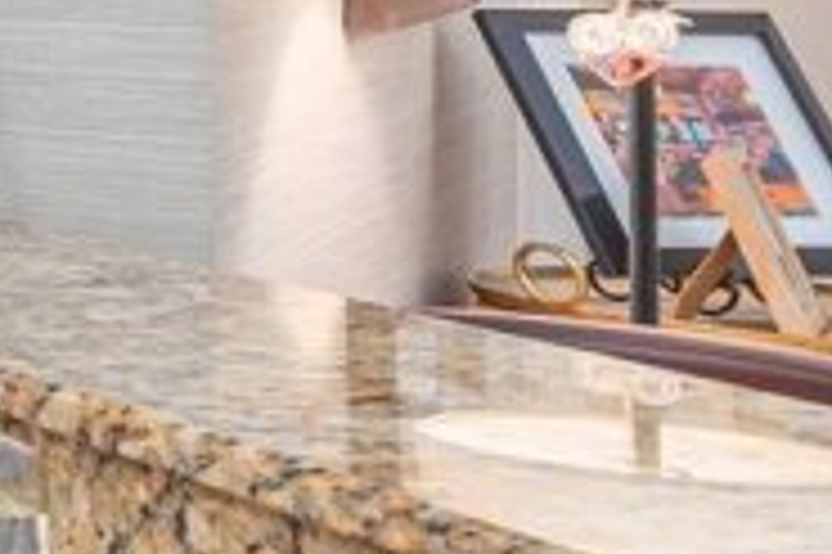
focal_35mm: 91
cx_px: -1713
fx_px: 2101
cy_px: -99
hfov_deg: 11.3
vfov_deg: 14.5
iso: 320
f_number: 7.1
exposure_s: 1/125
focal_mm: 14
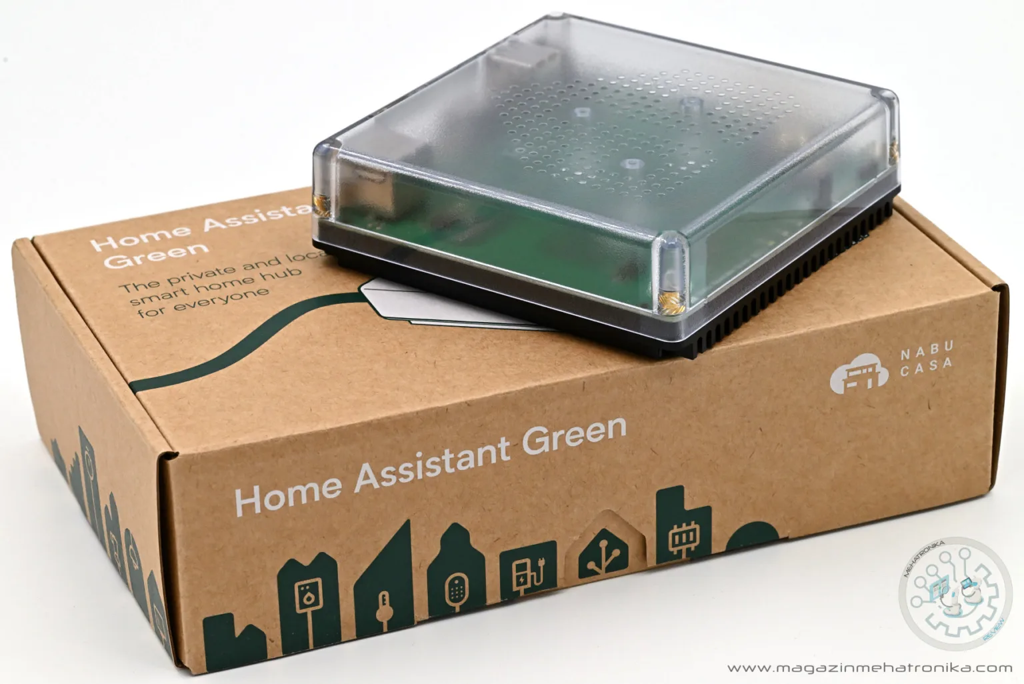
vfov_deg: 13.1
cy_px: 342
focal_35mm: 105
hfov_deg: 19.4
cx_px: 512
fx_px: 2988
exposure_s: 1/100
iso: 800
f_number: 18
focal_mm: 105
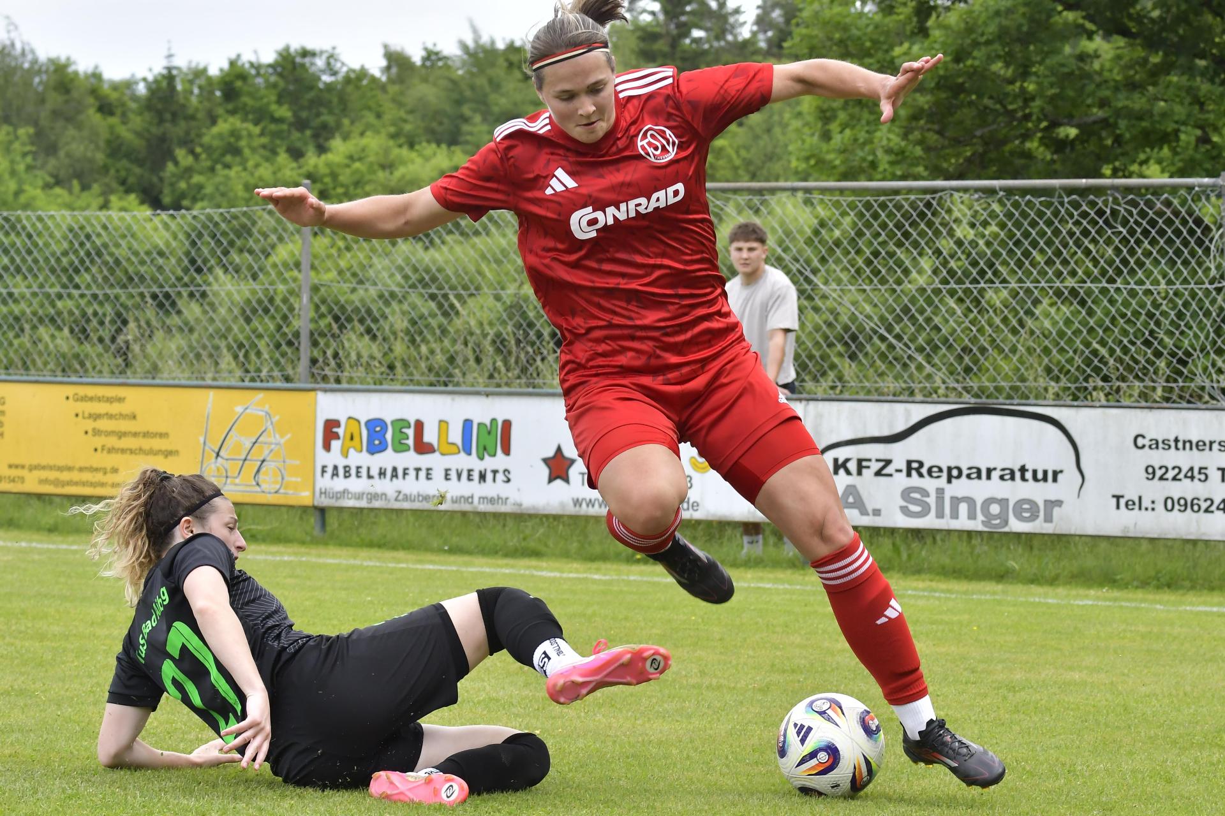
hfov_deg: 17.1
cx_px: 612
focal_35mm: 120
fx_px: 4083
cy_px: 408
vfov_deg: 11.4
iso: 800
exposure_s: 1/1600
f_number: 8
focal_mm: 80
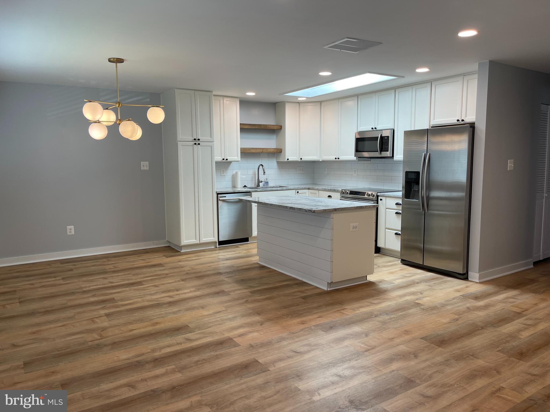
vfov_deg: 53.1
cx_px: 275
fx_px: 413
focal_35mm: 26
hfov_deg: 67.3
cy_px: 206
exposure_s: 1/120
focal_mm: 5.1
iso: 64
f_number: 1.6
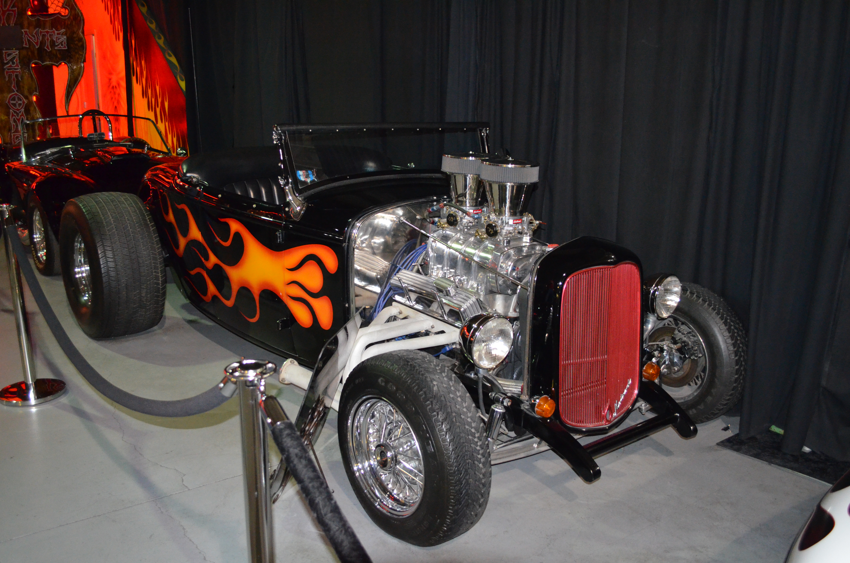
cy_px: 282
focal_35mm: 33
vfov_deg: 39.8
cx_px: 425
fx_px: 778
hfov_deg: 57.3
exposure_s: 1/60
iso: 3200
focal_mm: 22
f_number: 4
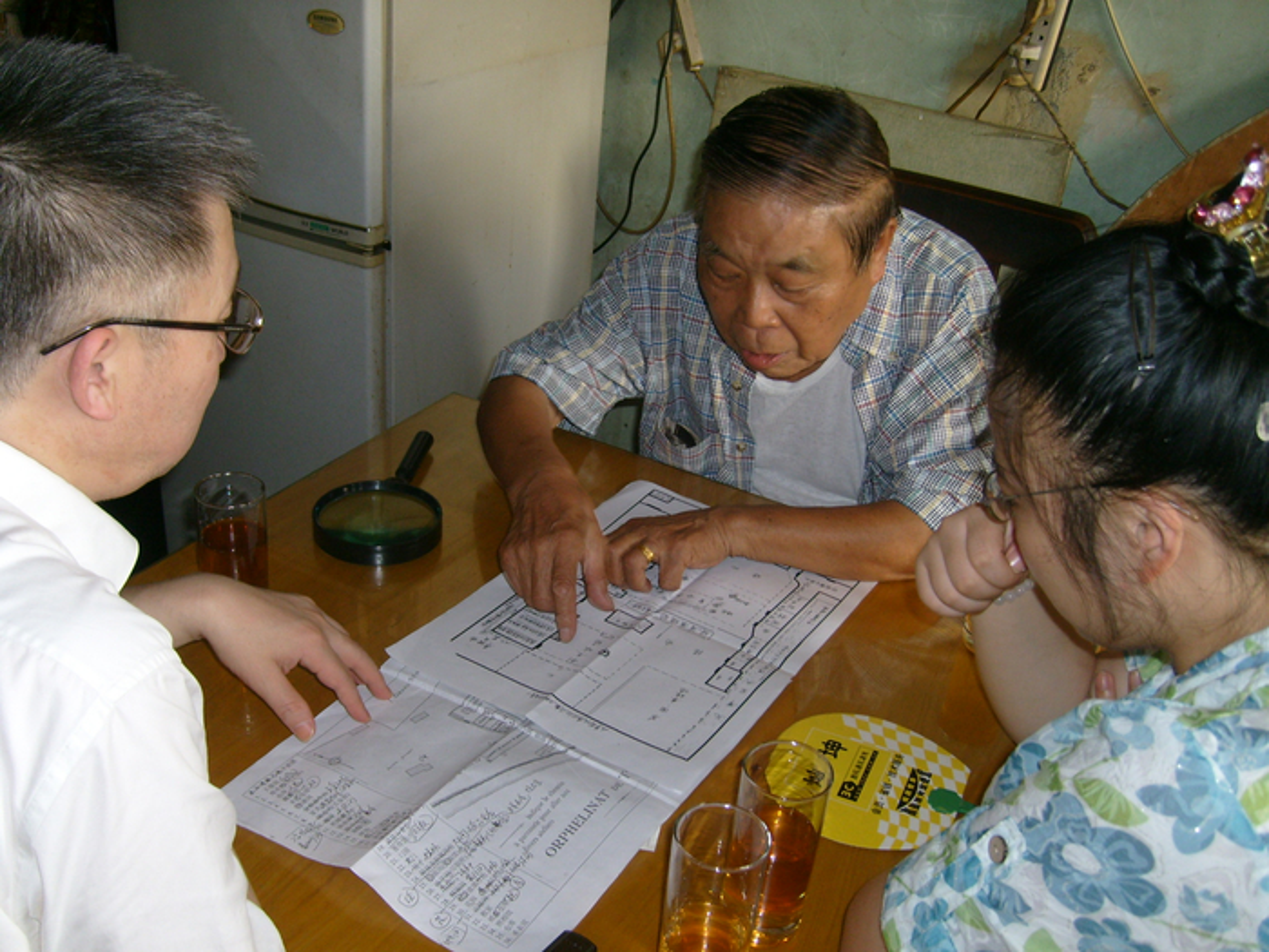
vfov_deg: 40.7
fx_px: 1283
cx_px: 634
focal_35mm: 35
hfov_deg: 52.6
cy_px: 476
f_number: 2.8
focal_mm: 5.8
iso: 100
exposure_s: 1/45
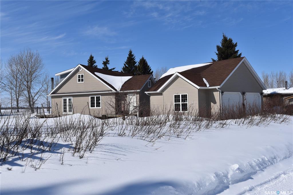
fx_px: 285
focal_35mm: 35
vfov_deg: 37.8
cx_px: 146
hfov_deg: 54.4
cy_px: 98
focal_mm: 35
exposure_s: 1/200
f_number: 16
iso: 100
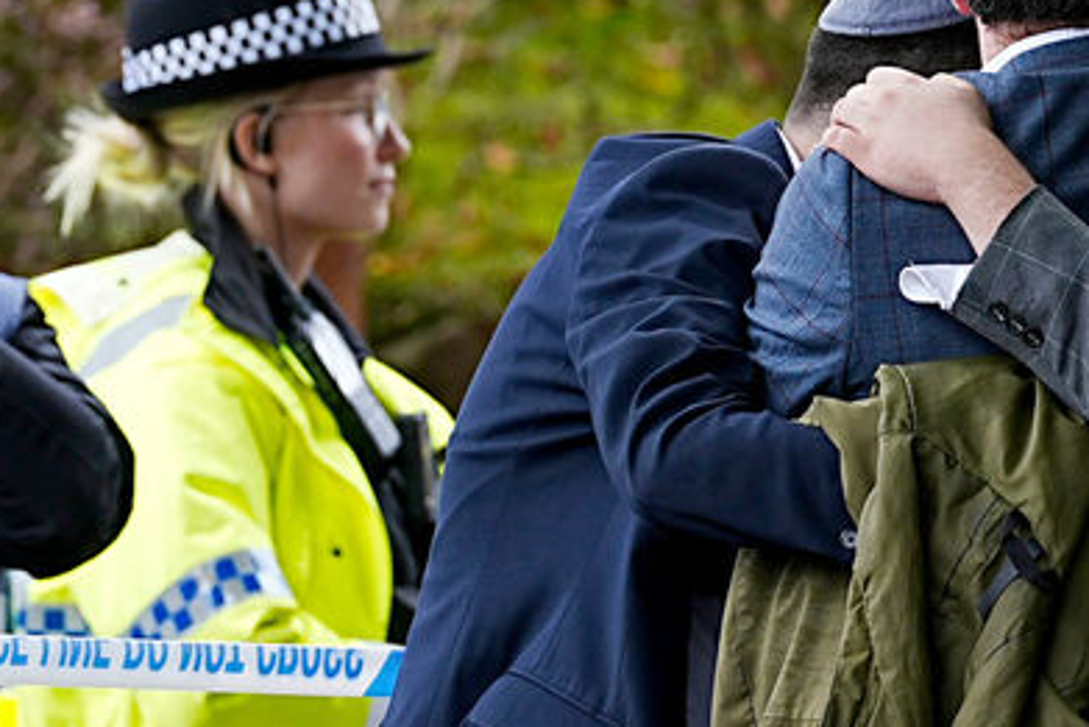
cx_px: 1081
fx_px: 22725
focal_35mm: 751
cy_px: 402
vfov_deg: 1.8
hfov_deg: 2.7
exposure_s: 1/400
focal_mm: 200
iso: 250
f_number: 4.5
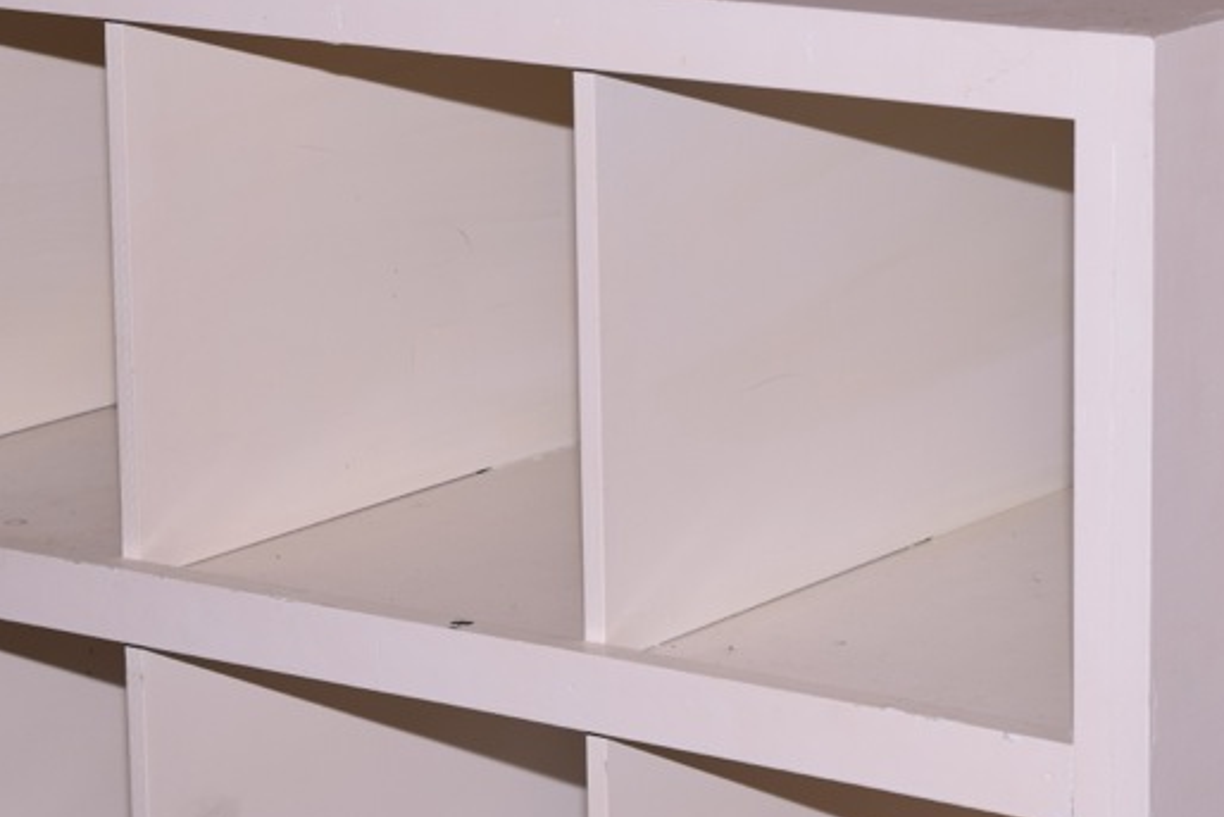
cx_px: 714
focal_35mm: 140
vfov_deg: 9.8
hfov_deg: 14.6
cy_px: 406
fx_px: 4761
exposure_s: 1/60
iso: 100
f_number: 6.3
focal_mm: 48
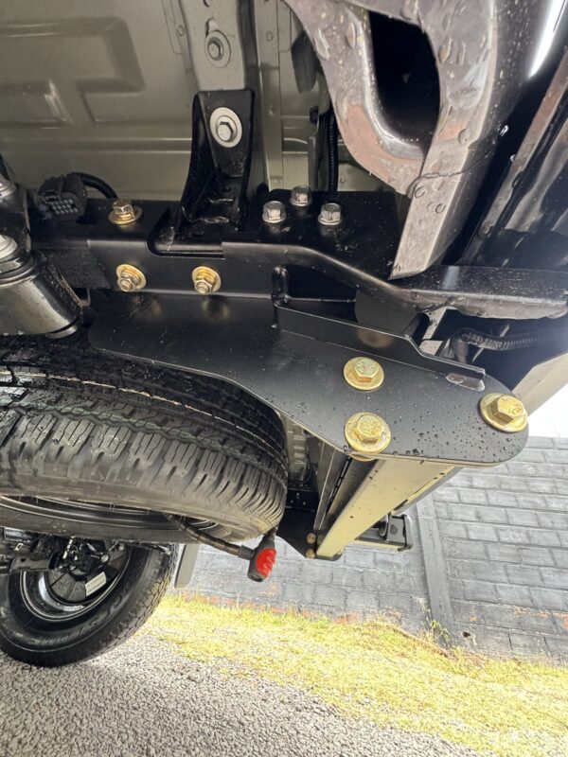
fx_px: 306
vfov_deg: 102.1
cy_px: 378
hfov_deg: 85.7
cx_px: 284
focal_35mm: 14
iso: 320
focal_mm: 2.22
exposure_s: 1/83
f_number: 2.2
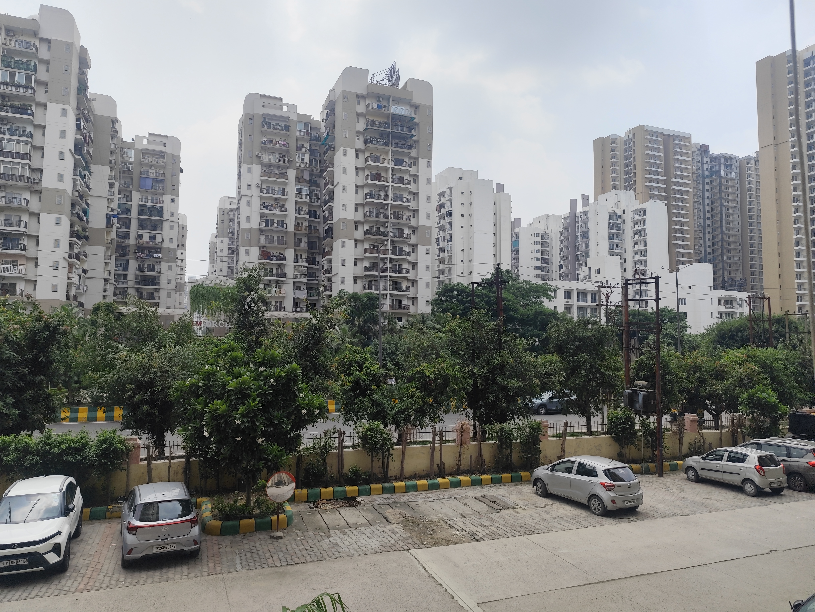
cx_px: 408
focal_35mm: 23
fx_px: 542
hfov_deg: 73.9
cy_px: 306
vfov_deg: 58.9
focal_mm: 6.19
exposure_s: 1/1173
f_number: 1.65
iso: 50
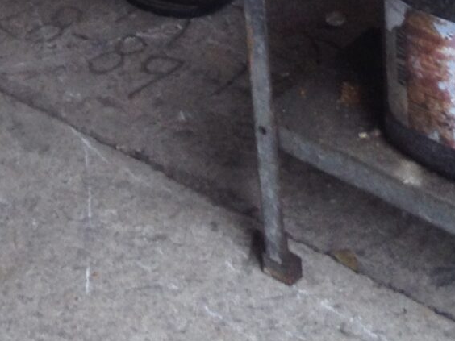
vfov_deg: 8.7
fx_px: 2090
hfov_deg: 12.4
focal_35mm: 159
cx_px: 296
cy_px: -417
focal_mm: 4.28
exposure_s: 1/158
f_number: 2.4
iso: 50
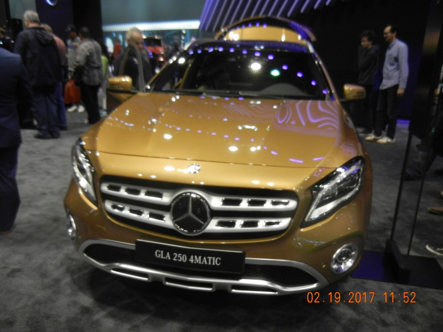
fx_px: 384
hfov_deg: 60.0
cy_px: 166
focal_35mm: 30
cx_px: 222
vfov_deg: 46.8
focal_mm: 5.4
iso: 640
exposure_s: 1/73.7
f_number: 3.5
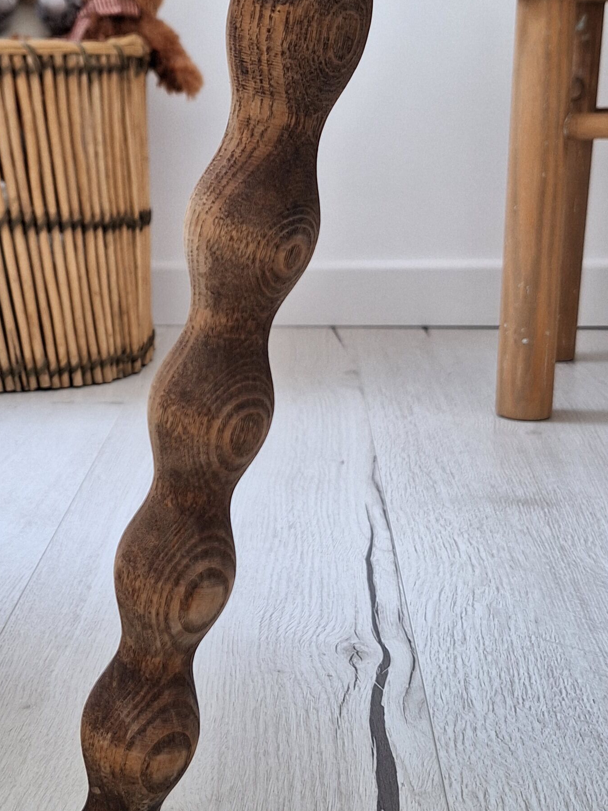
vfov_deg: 36.8
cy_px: 359
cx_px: 145
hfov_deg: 27.6
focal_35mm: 52
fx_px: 1218
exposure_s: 1/50
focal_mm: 5.54
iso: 125
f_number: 1.8
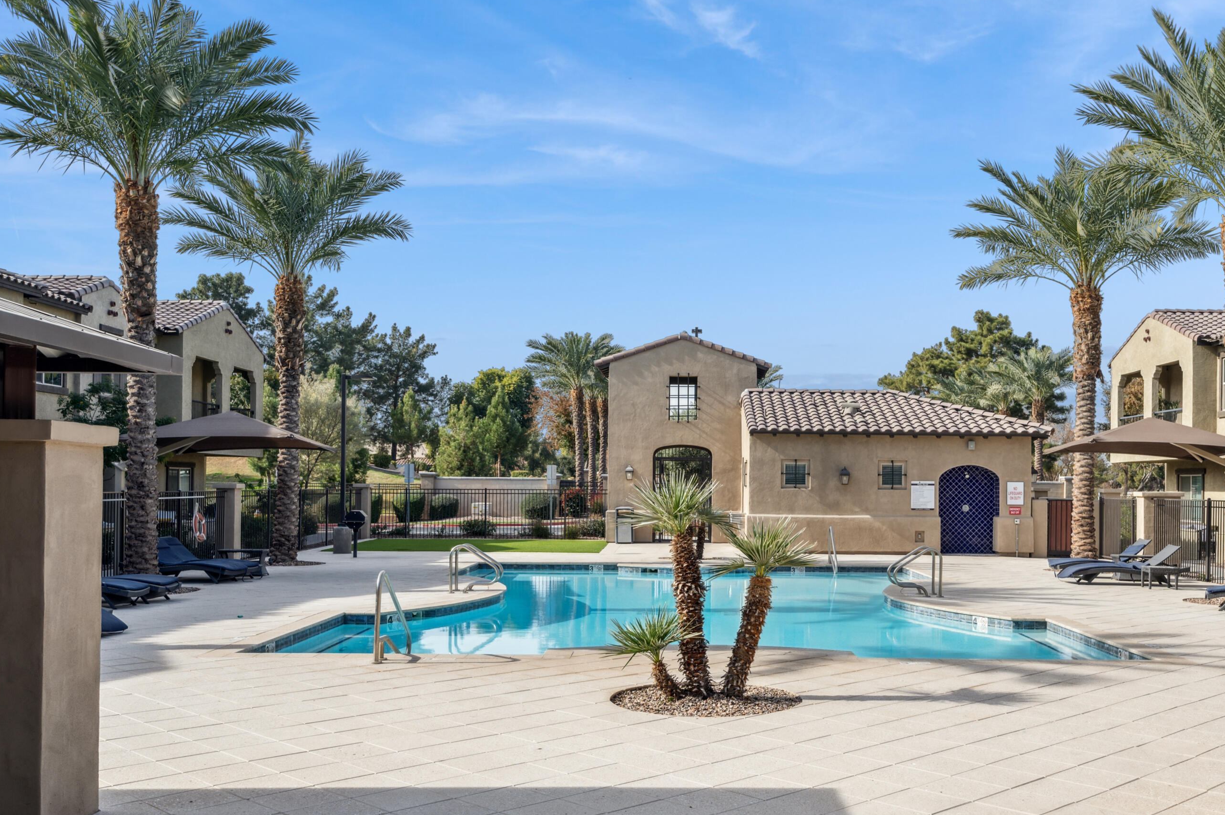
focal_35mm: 35
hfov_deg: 54.3
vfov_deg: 37.7
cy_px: 472
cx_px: 692
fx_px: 1190
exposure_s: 1/1000
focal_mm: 30
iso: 320
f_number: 8
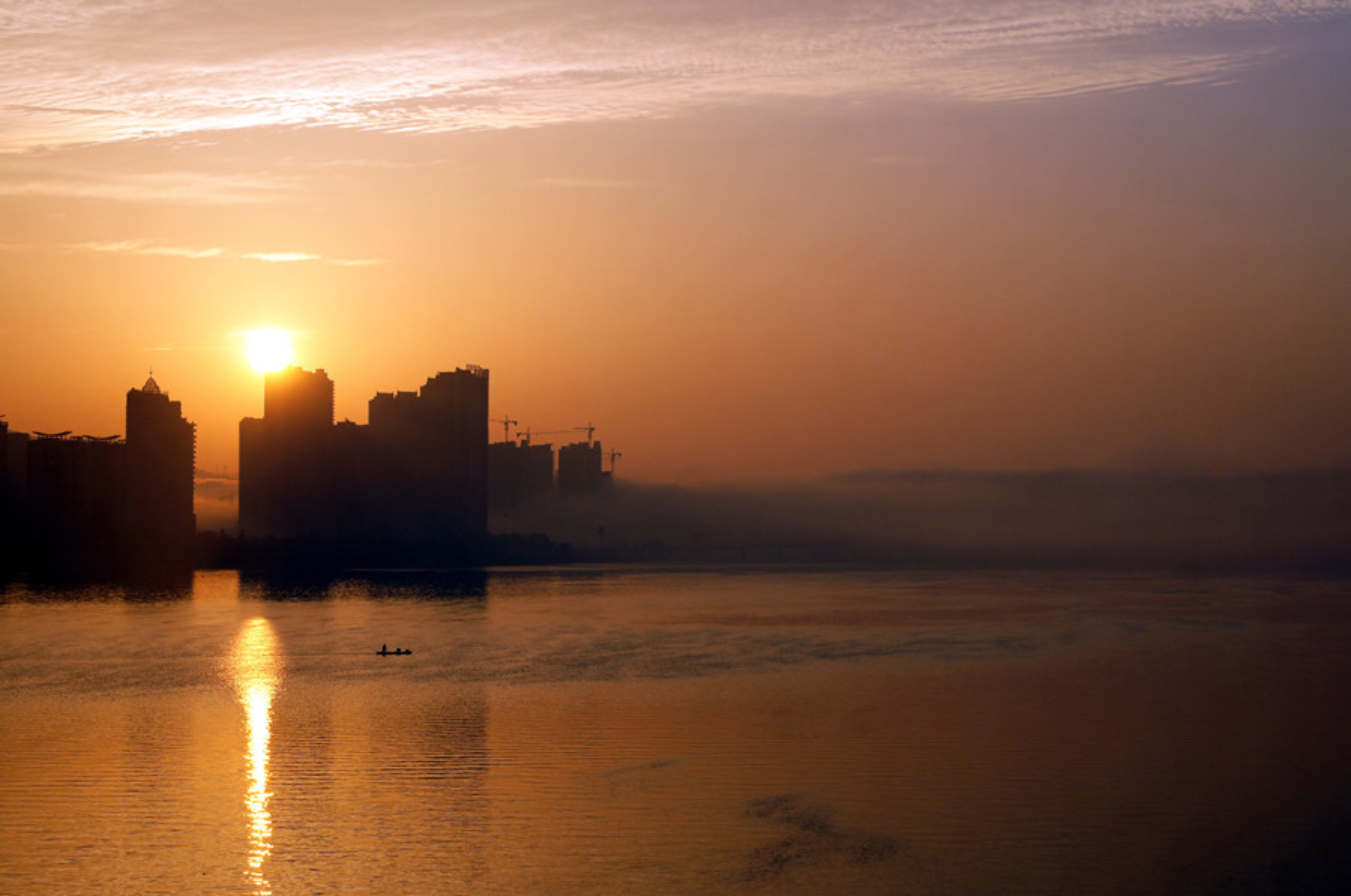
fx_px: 3091
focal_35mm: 82
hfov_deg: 24.7
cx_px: 676
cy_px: 448
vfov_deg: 16.5
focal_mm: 55
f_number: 7.1
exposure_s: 1/500
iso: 100
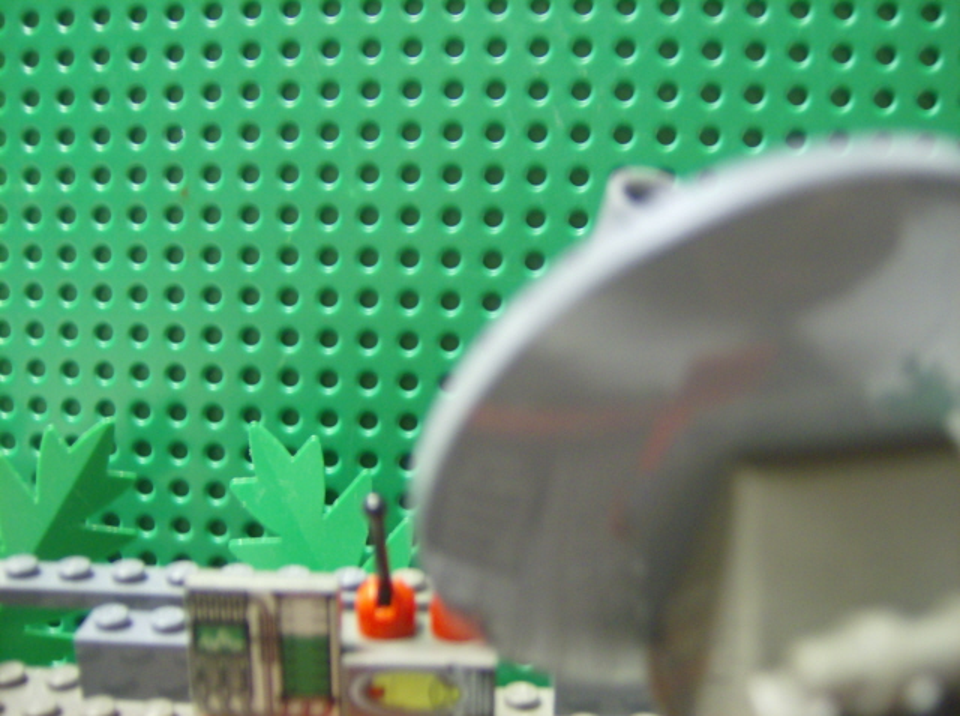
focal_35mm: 36
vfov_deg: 39.5
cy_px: 358
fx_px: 996
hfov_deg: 51.5
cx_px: 480
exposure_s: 1/2.36
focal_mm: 6
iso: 200
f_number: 2.8
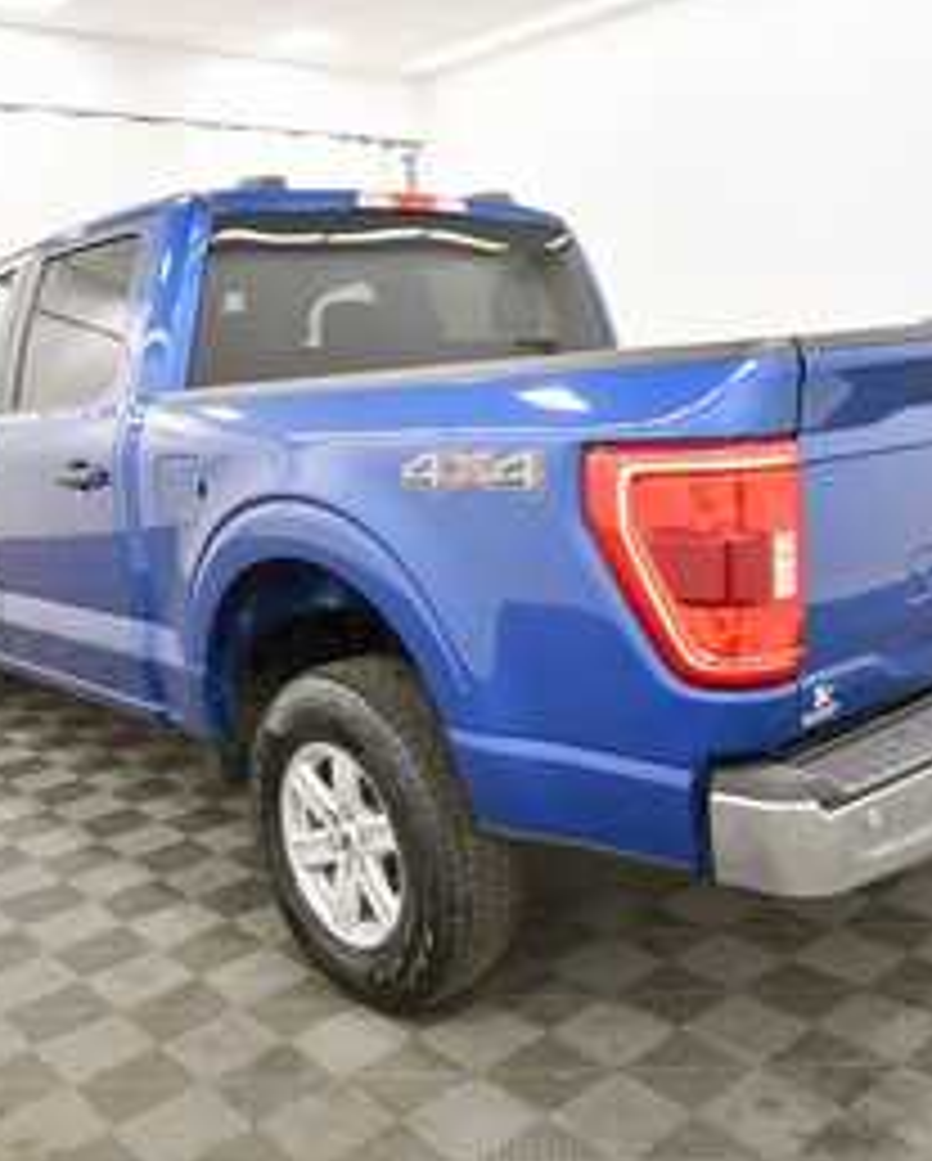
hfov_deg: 45.8
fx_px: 1101
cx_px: 509
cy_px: 587
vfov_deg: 55.6
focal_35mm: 32
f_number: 5.3
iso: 1250
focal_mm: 15
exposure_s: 1/125
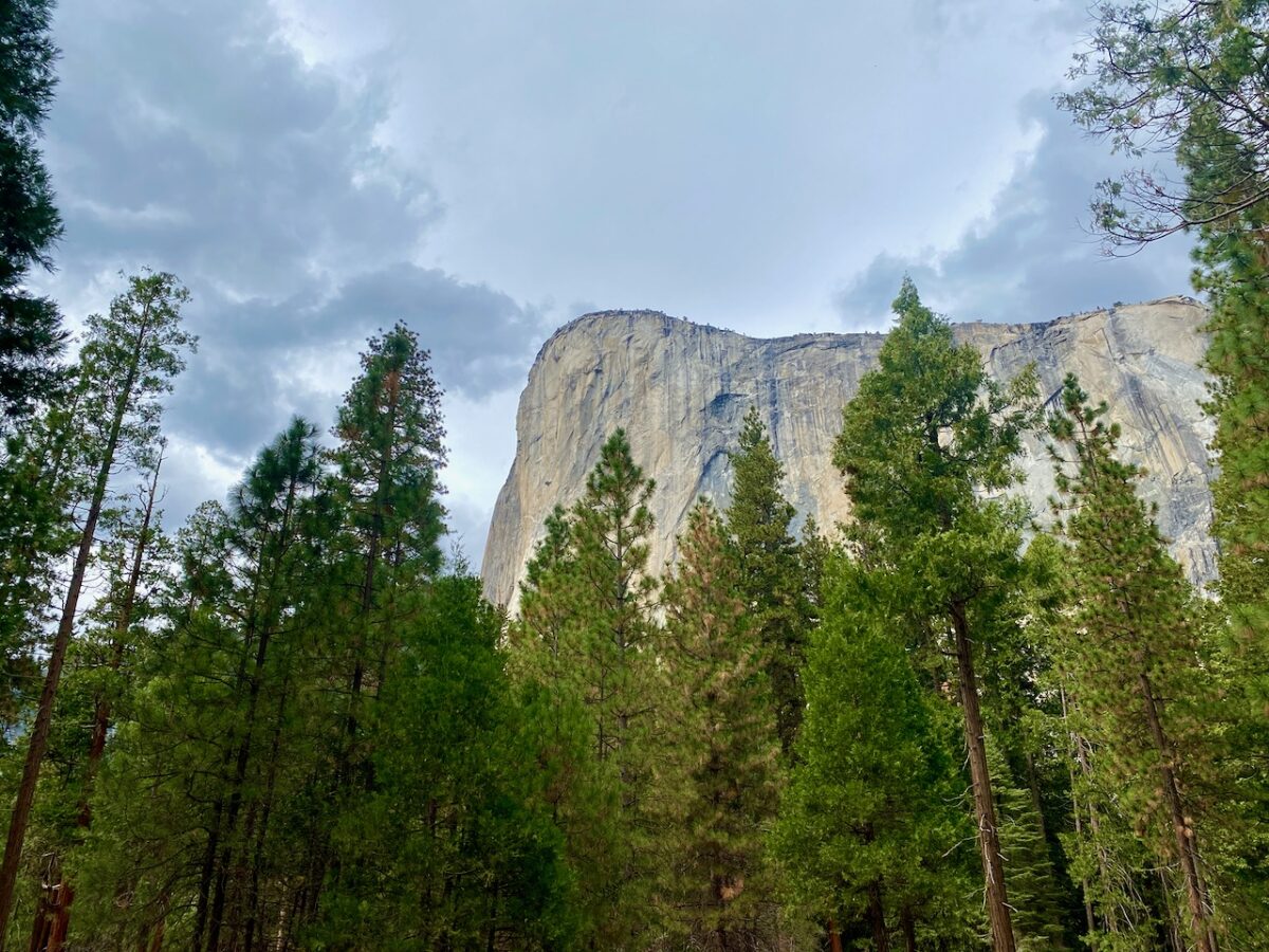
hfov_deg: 67.3
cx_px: 634
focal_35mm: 26
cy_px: 476
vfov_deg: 53.1
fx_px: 953
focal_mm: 4.25
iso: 32
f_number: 1.8
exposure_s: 1/2268
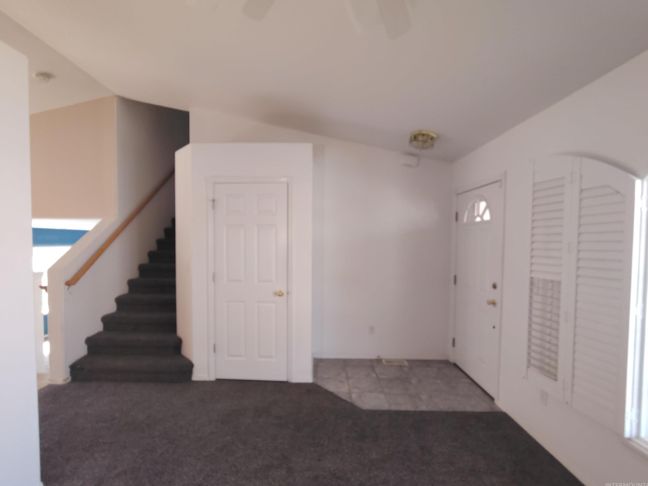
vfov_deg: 74.7
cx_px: 313
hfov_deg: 91.0
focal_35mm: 17
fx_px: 318
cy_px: 250
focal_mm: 2.13
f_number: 2.2
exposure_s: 1/60
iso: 332
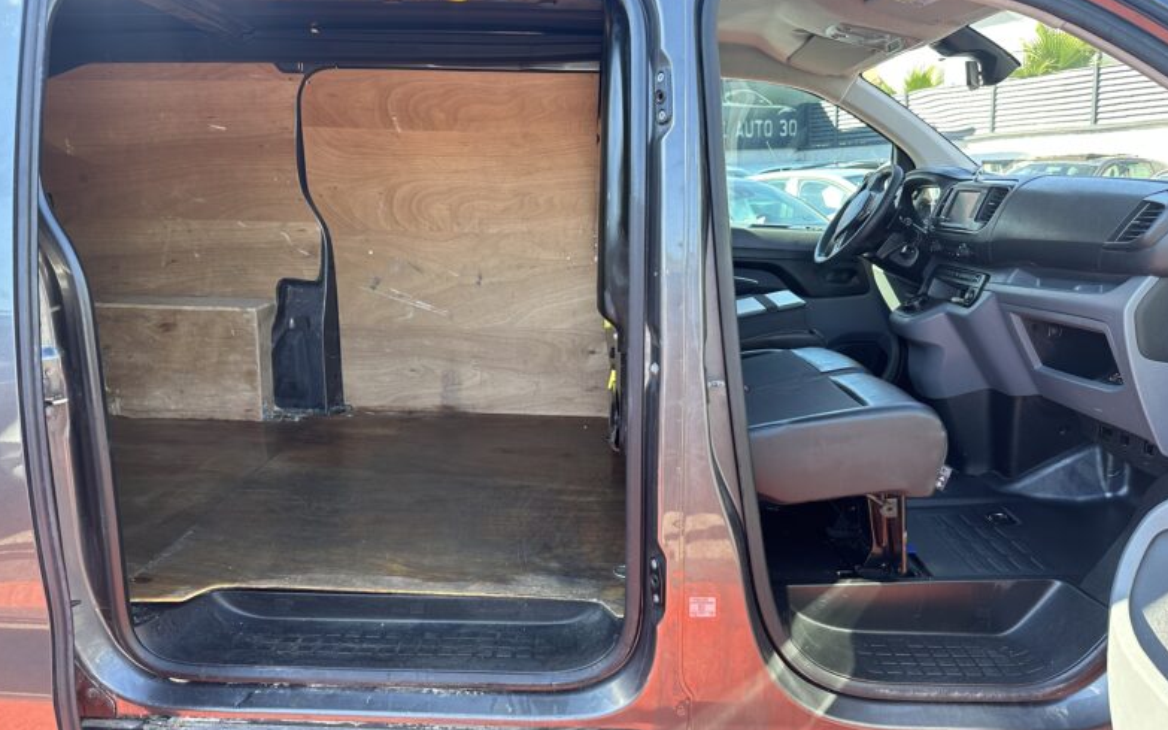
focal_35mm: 26
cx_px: 577
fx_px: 827
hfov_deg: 70.4
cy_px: 366
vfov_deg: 47.6
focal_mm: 6.86
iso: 80
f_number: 1.78
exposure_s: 1/171
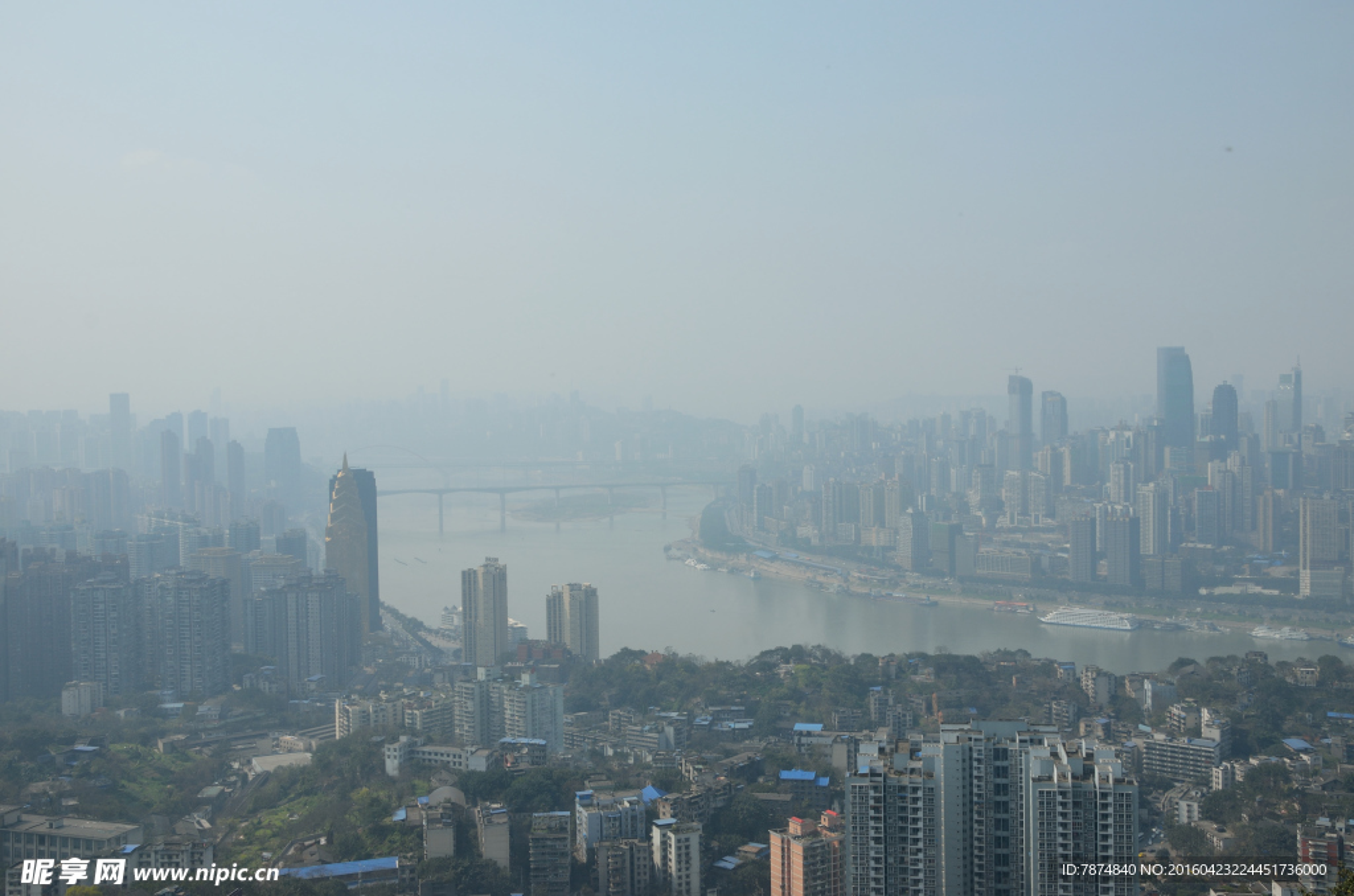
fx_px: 1464
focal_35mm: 39
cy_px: 448
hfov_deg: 49.6
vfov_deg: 34.1
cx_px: 677
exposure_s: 1/250
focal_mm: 26
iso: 100
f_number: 10
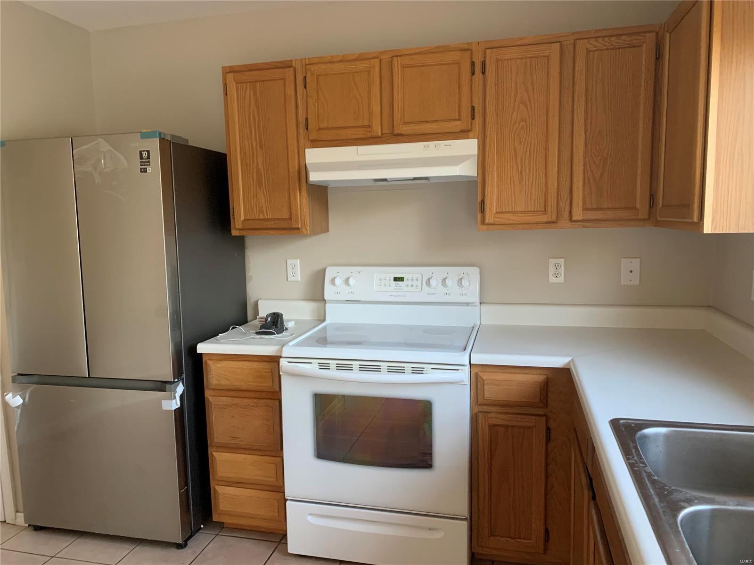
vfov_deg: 53.1
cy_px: 282
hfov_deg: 67.3
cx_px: 377
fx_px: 566
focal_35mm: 26
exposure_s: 1/60
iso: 320
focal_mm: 4.25
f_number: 1.8
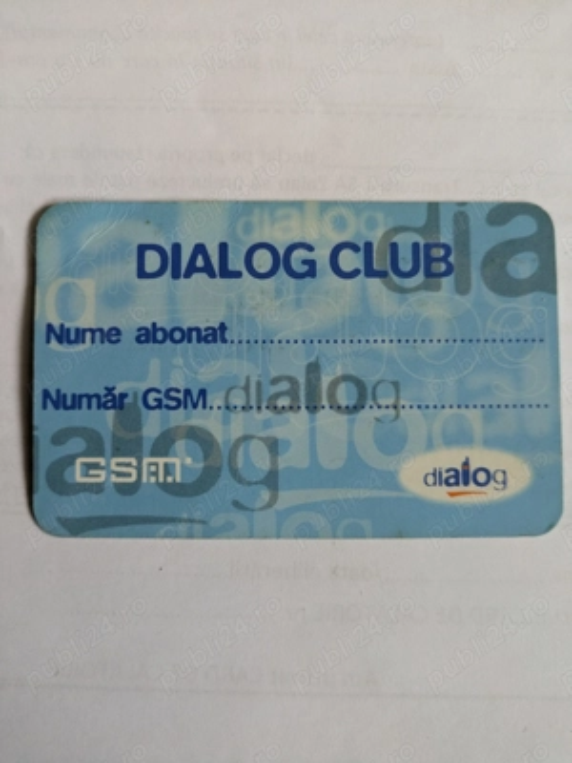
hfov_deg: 54.9
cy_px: 382
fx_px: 551
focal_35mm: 25
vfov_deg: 69.4
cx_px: 286
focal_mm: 5.43
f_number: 1.89
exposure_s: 1/50
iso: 356
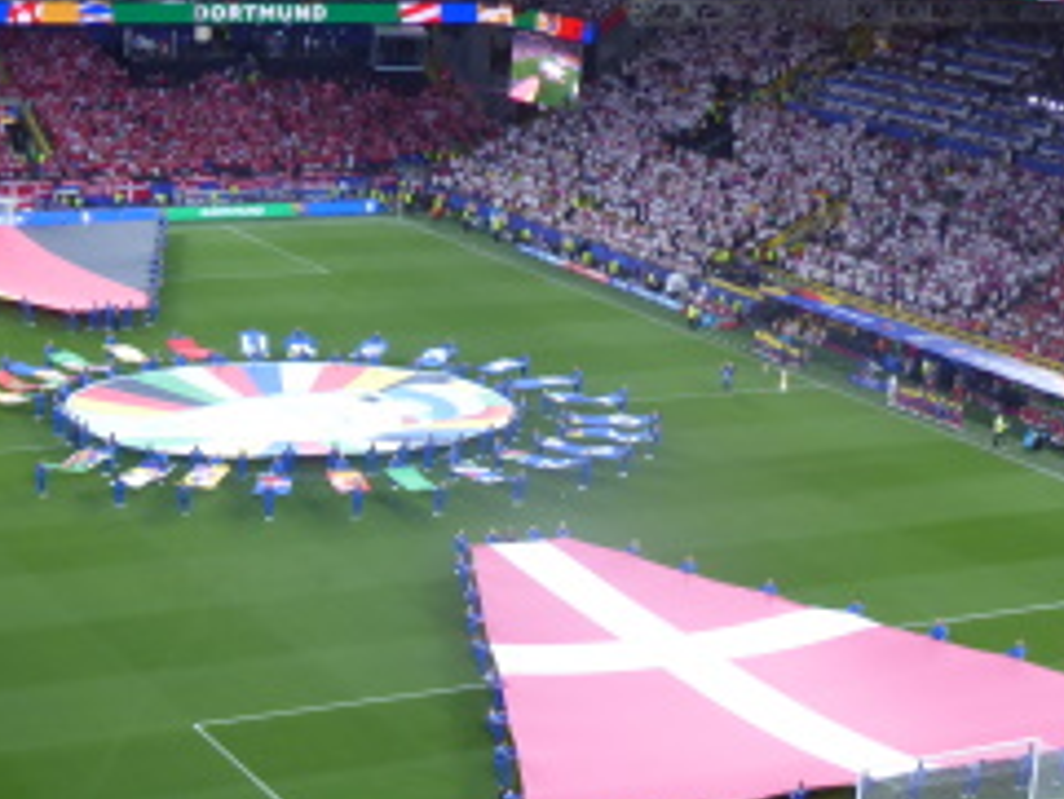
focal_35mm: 86
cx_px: 313
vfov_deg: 17.1
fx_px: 2645
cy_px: 543
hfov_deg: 22.6
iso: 200
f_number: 3.9
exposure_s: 1/60
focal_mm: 7.8
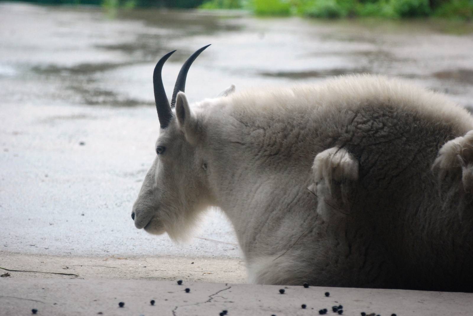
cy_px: 158
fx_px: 3848
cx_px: 236
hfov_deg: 7.0
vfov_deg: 4.7
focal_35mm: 292
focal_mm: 195
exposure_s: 1/320
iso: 1000
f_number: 5
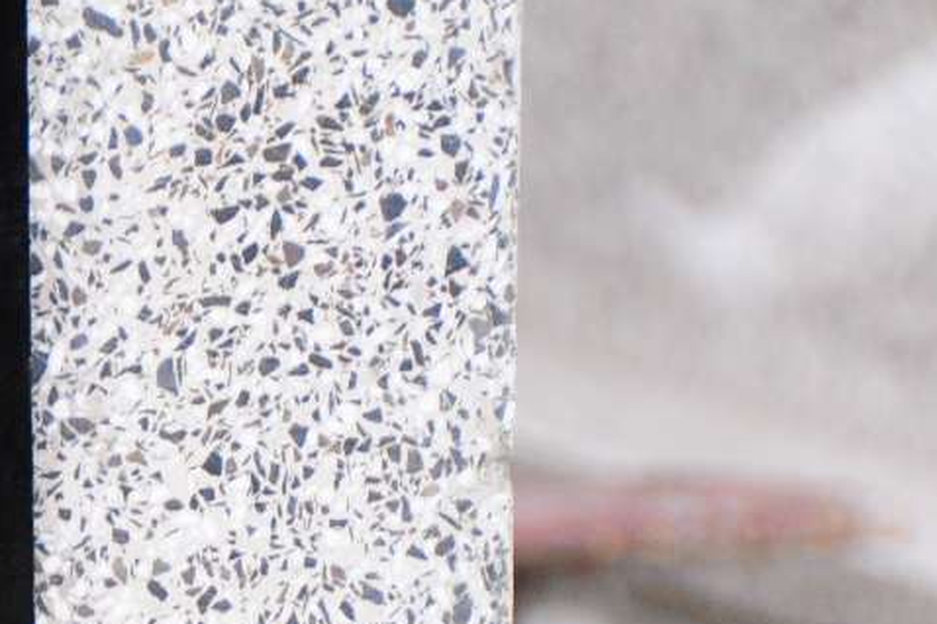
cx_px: -737
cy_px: 544
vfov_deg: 1.6
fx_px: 22732
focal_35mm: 874
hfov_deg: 2.4
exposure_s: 1/160
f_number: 7.1
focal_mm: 130
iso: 640
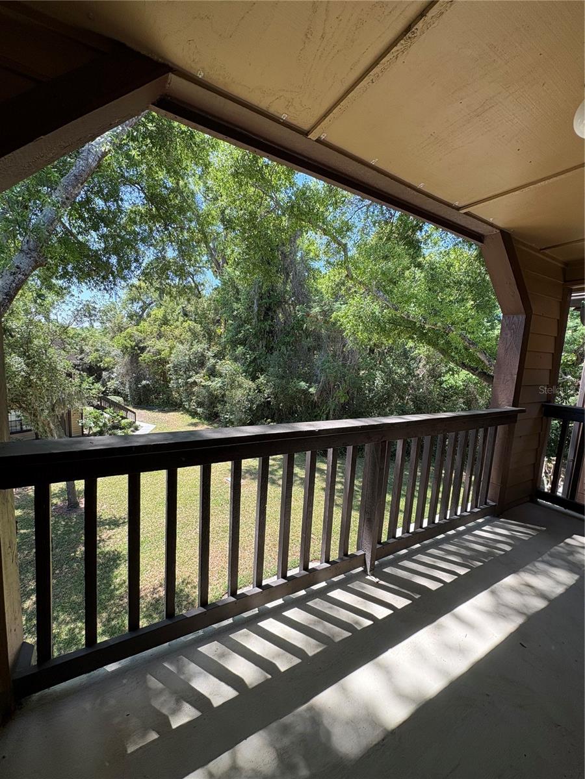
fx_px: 315
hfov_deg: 85.7
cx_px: 292
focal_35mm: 14
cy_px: 390
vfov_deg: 102.1
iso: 40
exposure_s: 1/309
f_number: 2.2
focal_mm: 2.22
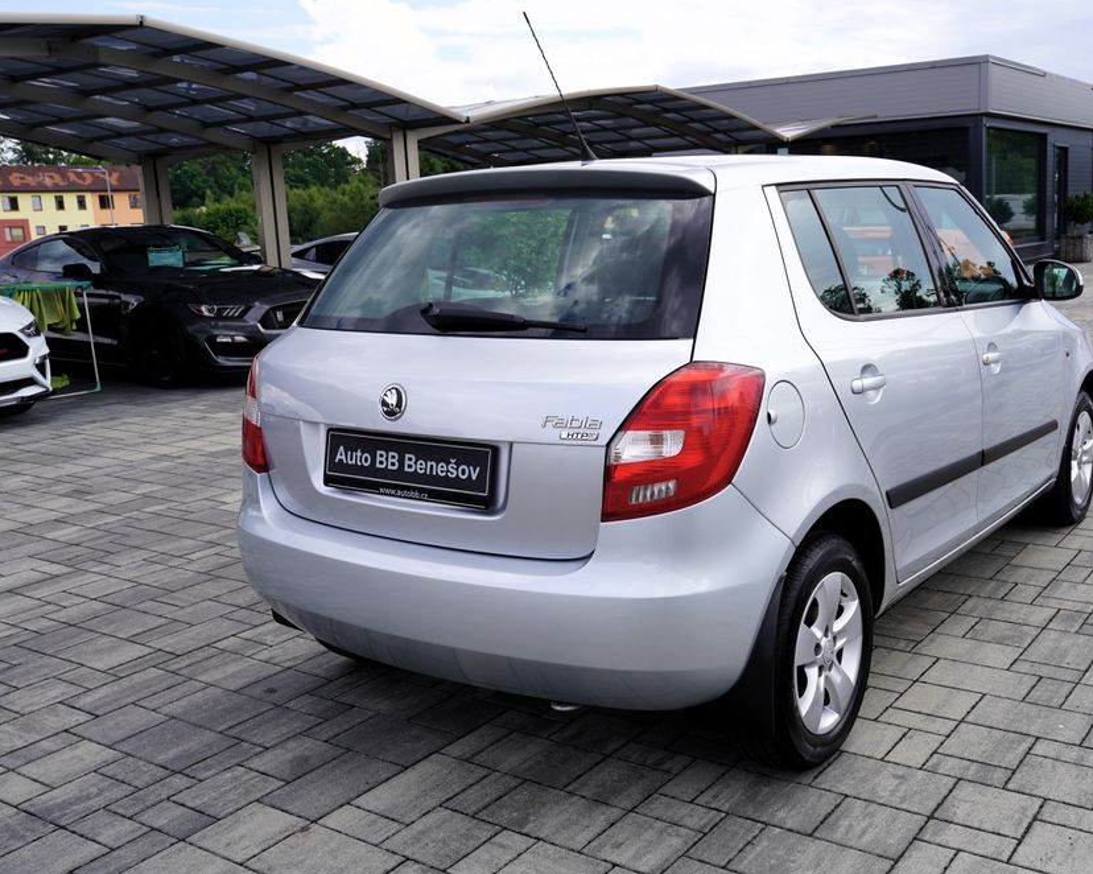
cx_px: 653
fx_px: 1164
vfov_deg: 41.1
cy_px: 442
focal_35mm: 36
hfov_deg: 50.0
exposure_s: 1/125
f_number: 8
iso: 100
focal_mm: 31
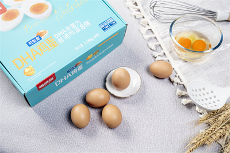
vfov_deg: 30.3
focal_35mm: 44
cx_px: 115
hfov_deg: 44.3
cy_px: 76
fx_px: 283
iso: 1250
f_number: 5
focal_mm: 44.3
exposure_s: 1/200
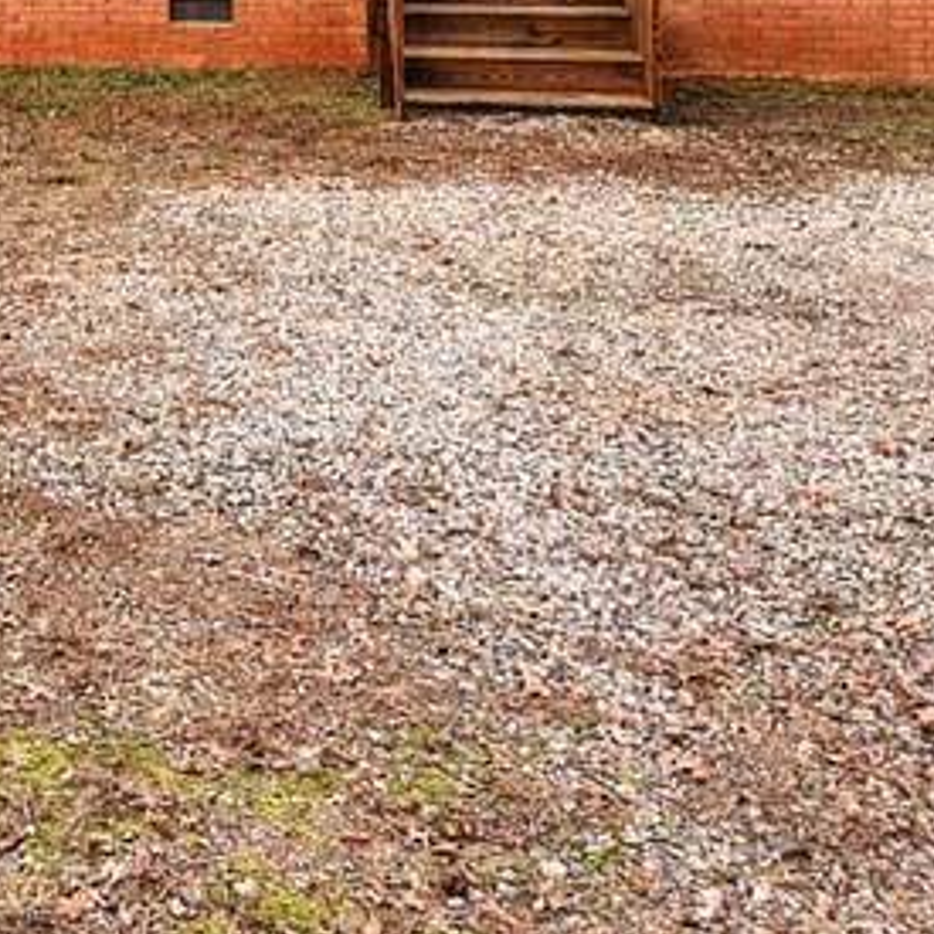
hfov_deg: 27.1
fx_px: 1740
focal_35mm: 57
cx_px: -138
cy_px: -222
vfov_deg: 26.3
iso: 400
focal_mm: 17
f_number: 11
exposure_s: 1/250
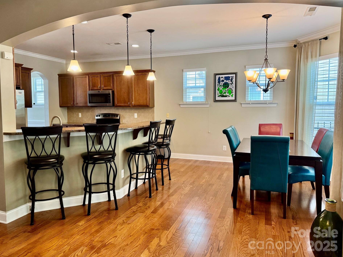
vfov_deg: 53.0
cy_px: 122
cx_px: 165
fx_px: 258
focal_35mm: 26
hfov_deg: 67.3
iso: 160
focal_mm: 6.76
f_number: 1.78
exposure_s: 1/120
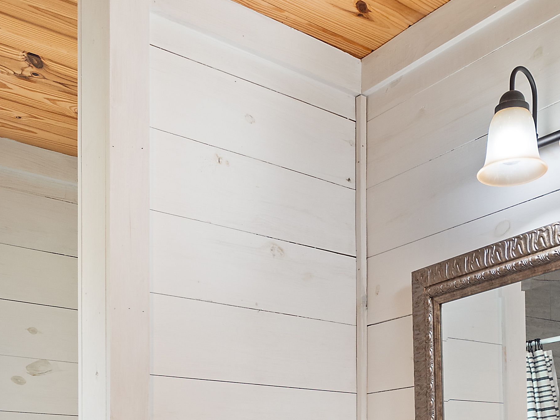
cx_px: 300
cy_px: 499
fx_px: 744
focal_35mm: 46
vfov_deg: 27.8
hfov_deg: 41.2
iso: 200
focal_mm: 8
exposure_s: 1/13
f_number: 5.6
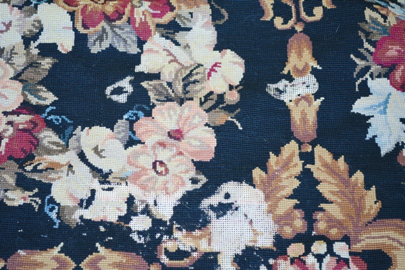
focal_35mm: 69
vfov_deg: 19.7
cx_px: 202
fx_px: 776
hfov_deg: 29.2
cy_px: 135
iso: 560
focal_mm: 46
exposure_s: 1/60
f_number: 5.3
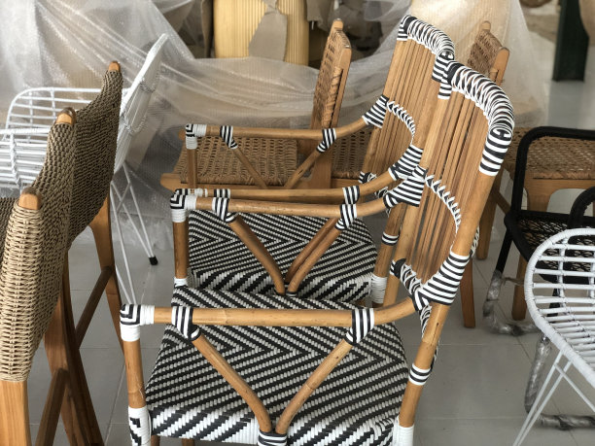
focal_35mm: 52
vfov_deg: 28.0
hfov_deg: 36.8
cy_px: 223
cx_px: 298
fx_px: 894
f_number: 2.4
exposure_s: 1/24
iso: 160
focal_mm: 6
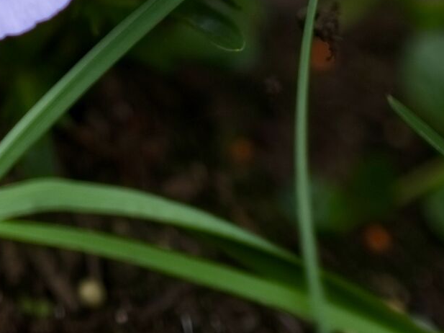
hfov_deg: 14.7
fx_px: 1679
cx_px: -56
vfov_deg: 10.1
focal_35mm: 131
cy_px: -414
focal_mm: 23
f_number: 2
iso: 200
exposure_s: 1/1400
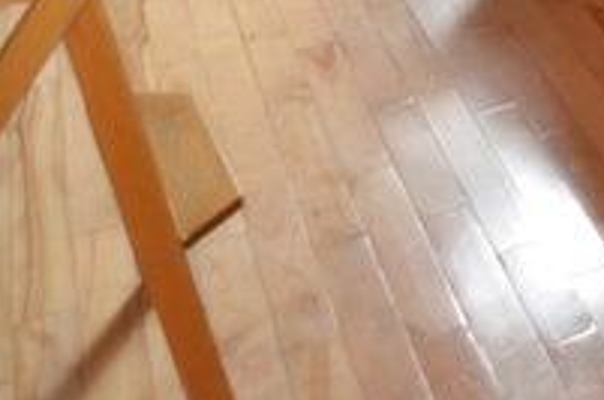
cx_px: 1112
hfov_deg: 19.0
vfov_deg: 13.0
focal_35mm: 79
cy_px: -553
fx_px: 1329
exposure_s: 1/60
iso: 640
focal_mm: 11
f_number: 2.8
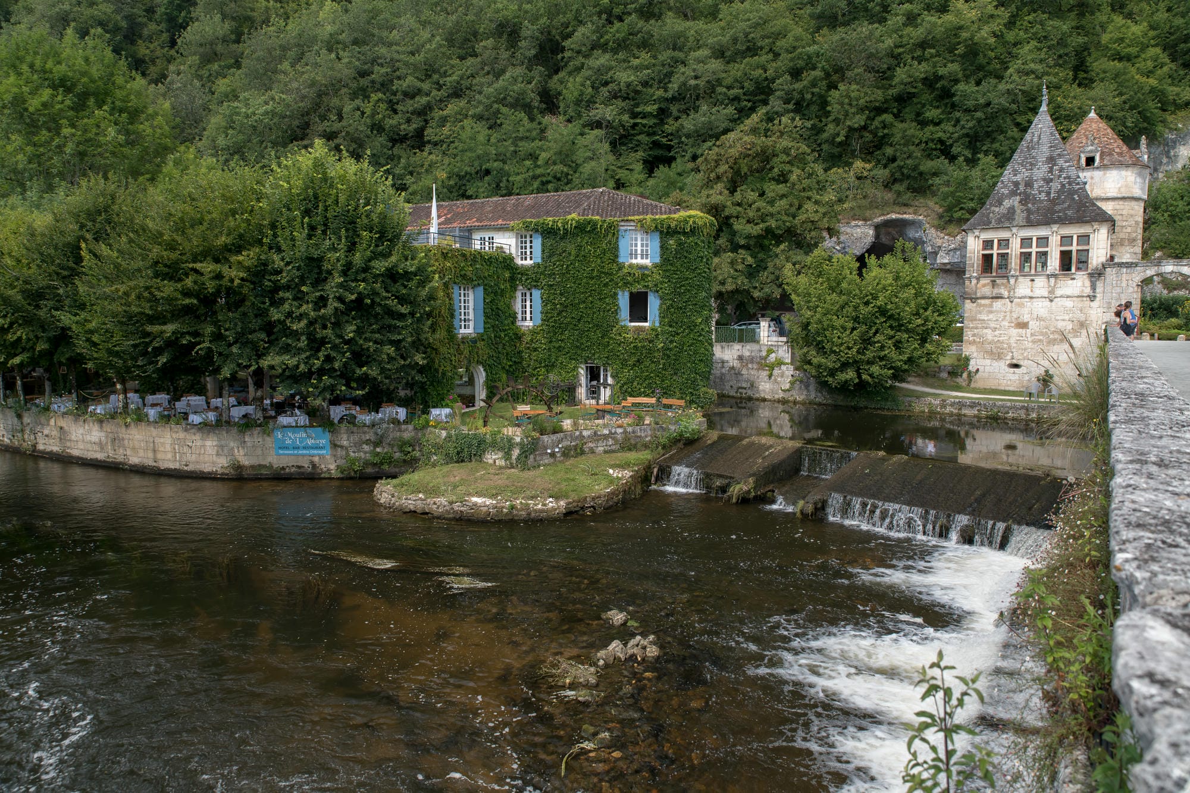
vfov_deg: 53.1
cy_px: 396
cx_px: 595
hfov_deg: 73.7
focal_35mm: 24
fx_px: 793
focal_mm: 24
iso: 200
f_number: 6.3
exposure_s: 1/160
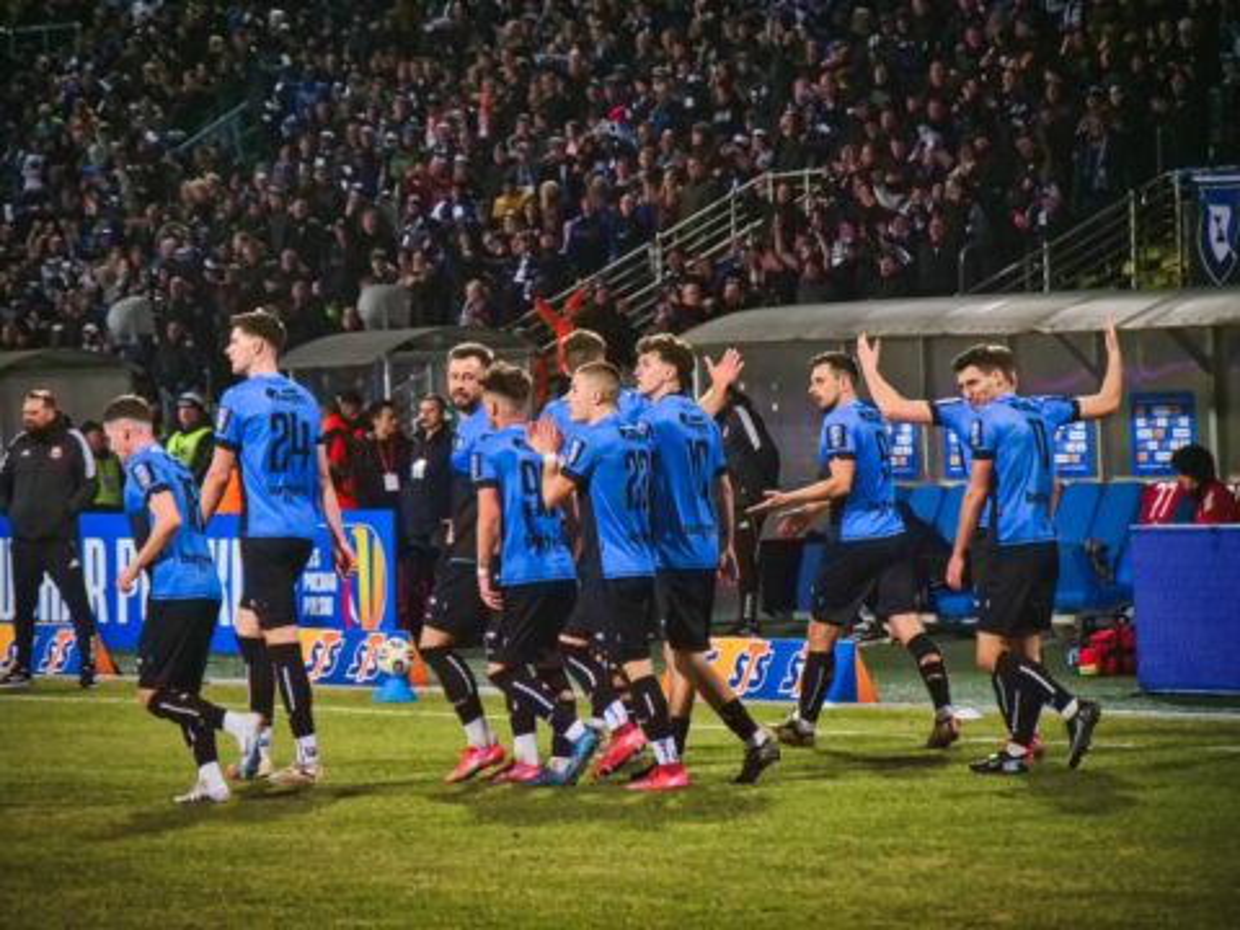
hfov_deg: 8.6
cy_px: 465
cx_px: 620
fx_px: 8239
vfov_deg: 6.5
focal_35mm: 230
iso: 3200
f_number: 5.5
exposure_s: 1/400
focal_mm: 115
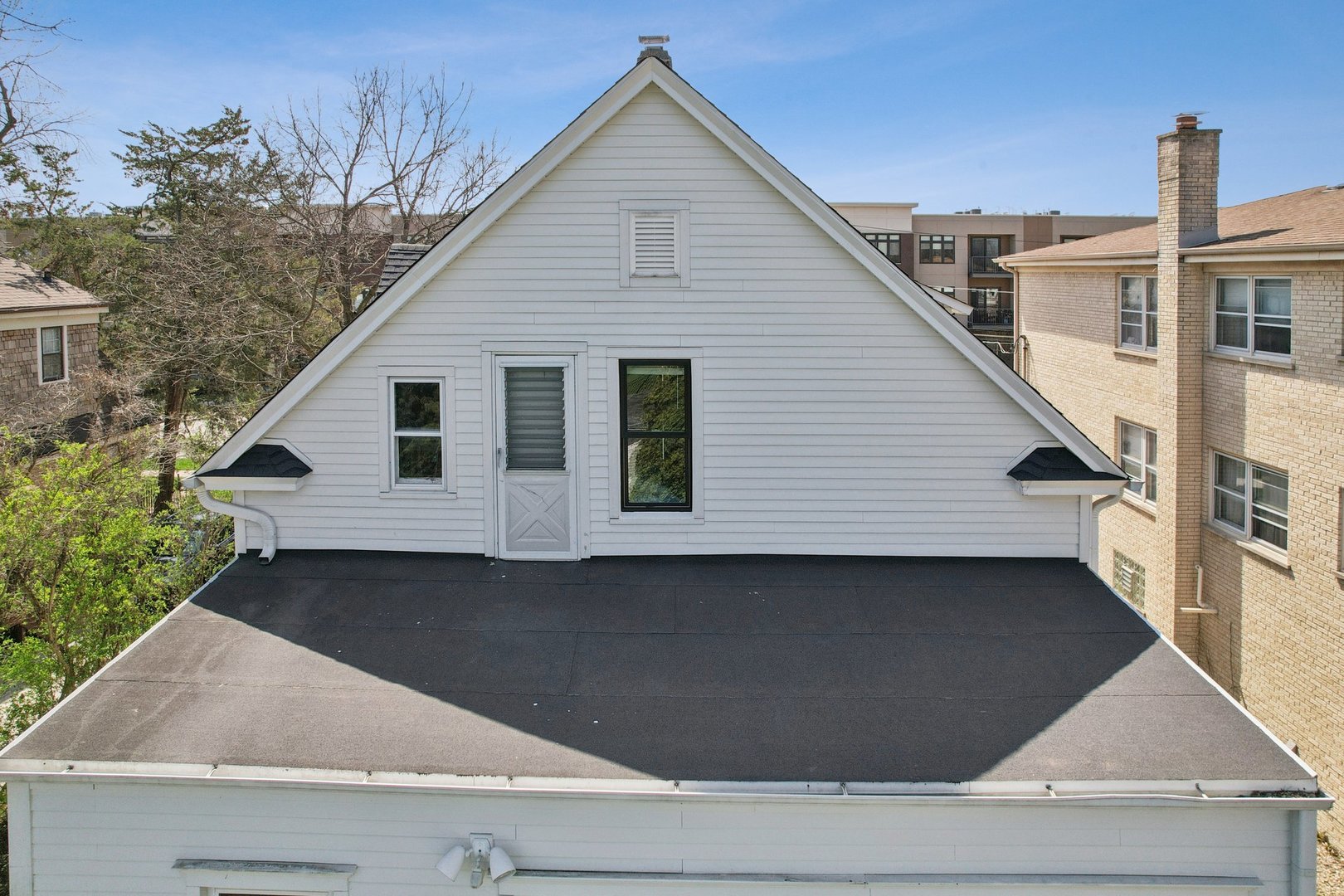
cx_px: 672
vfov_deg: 57.2
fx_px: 821
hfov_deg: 78.6
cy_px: 448
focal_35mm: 22
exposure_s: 1/240
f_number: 2.8
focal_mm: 8.4
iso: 100
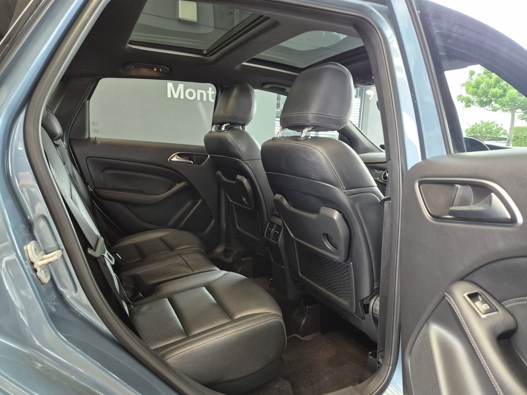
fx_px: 350
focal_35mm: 23
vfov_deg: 58.9
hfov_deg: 73.9
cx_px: 264
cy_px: 198
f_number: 1.8
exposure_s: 1/100
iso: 640
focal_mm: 5.4
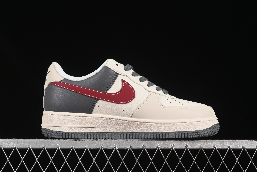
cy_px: 86
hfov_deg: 27.0
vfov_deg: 18.2
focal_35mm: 75
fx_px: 535
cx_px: 128
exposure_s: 1/80
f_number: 8
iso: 160
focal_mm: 50
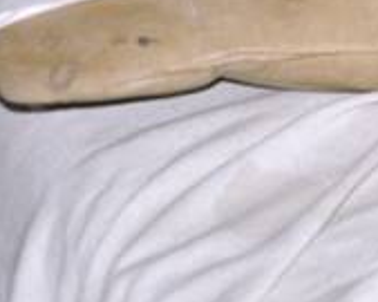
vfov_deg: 5.7
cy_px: -276
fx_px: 2974
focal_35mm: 266
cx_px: 783
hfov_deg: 7.0
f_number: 5.6
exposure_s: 1/125
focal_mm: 40
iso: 400
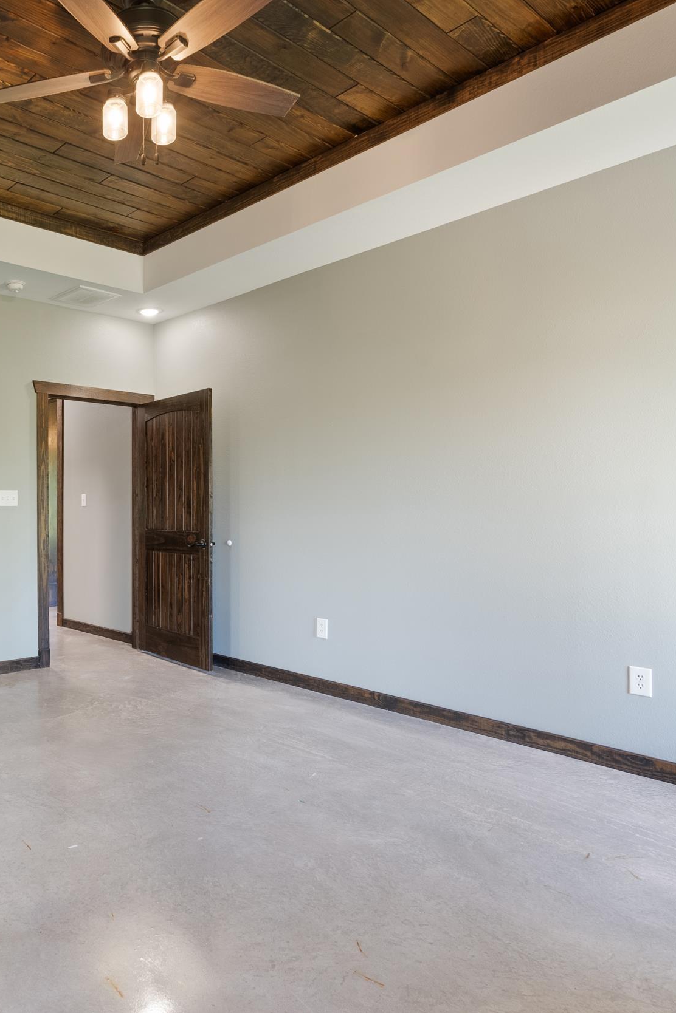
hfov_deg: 48.5
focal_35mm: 24
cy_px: 506
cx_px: 91
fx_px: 676
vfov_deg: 73.7
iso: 250
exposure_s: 1/1.25
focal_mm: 16
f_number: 9
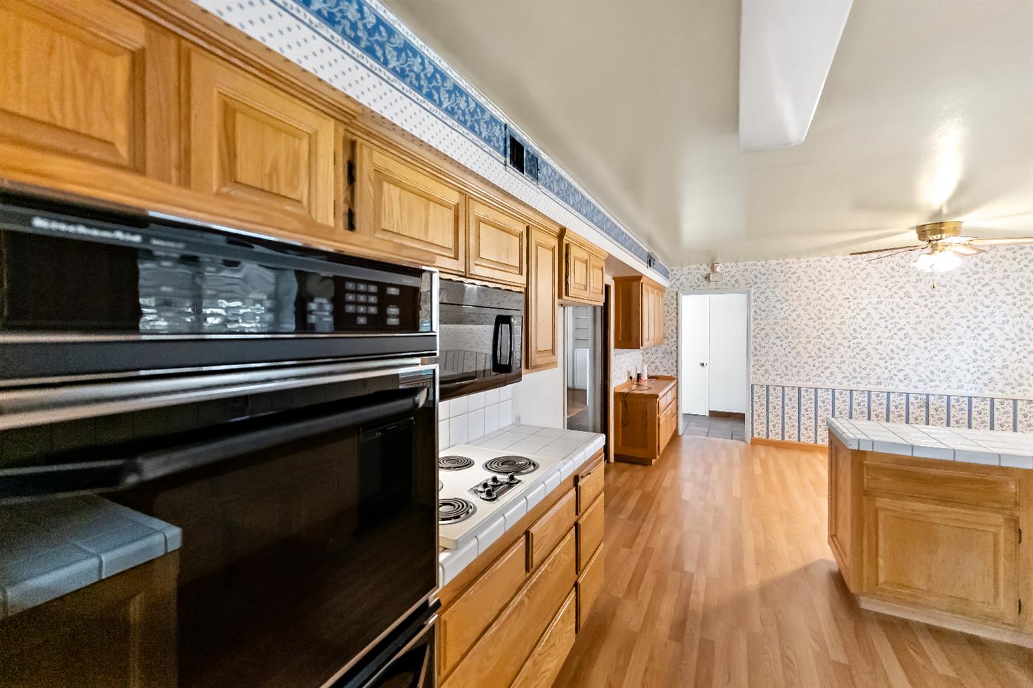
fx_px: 402
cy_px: 344
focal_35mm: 14
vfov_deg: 81.2
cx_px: 516
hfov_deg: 104.3
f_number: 2.8
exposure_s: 1/160
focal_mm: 14
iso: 5000
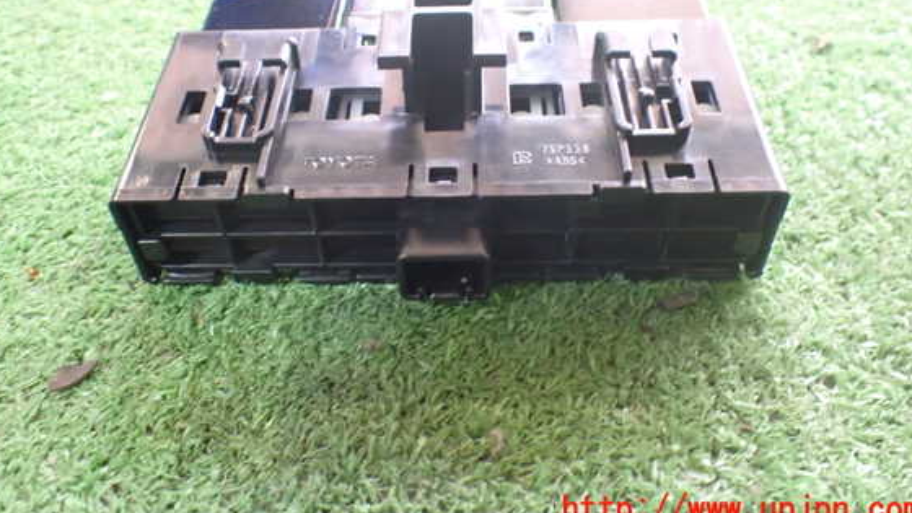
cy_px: 164
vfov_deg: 33.4
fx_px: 846
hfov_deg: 56.6
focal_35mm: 35
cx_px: 441
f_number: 2.3
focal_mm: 5.4
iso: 1000
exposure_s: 1/30
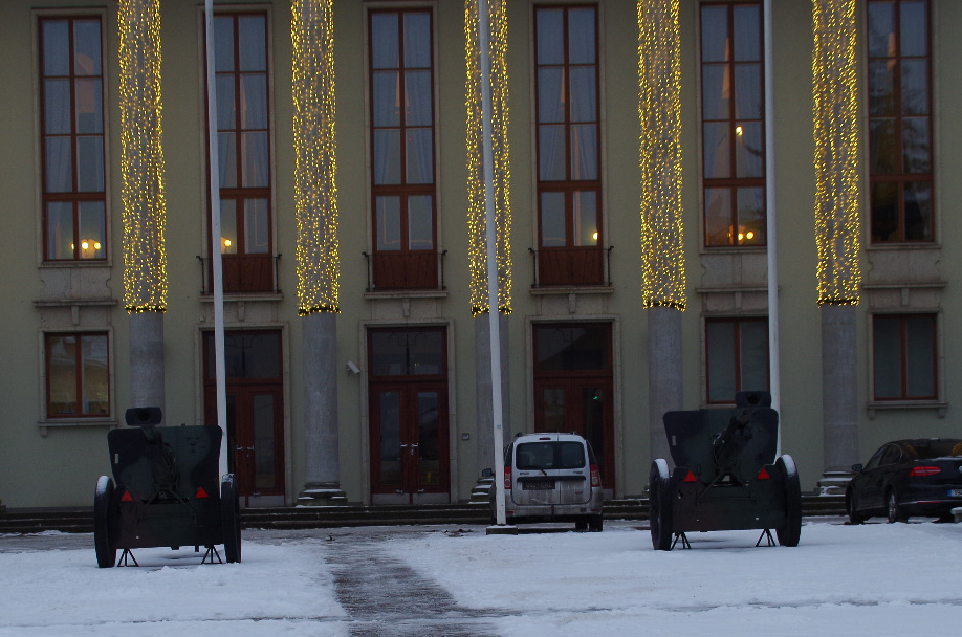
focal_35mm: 87
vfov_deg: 15.6
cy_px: 452
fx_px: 2320
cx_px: 432
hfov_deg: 23.4
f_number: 6.3
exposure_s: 1/60
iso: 320
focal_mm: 33
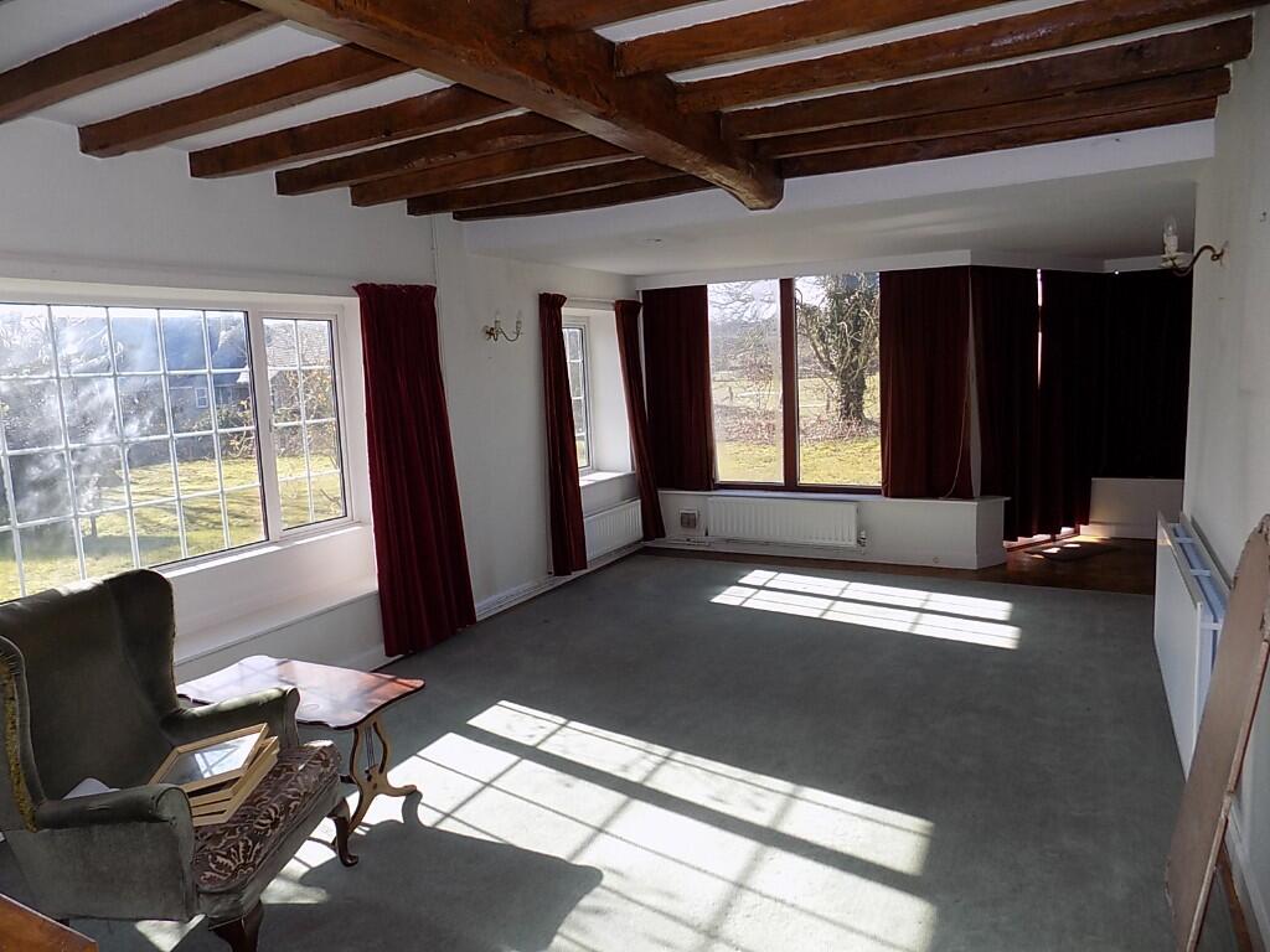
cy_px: 476
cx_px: 635
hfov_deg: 73.9
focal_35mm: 23
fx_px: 844
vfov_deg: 58.9
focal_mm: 4
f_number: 3.1
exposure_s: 1/200
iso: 80
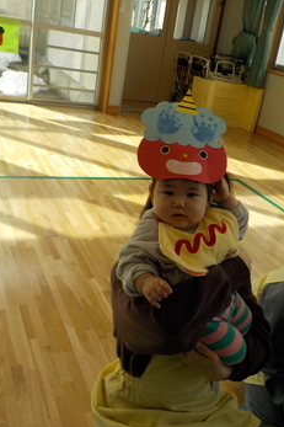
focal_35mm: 36
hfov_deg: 36.6
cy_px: 204
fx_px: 426
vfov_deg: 53.1
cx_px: 176
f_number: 3.3
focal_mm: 4.1
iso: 125
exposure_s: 1/400
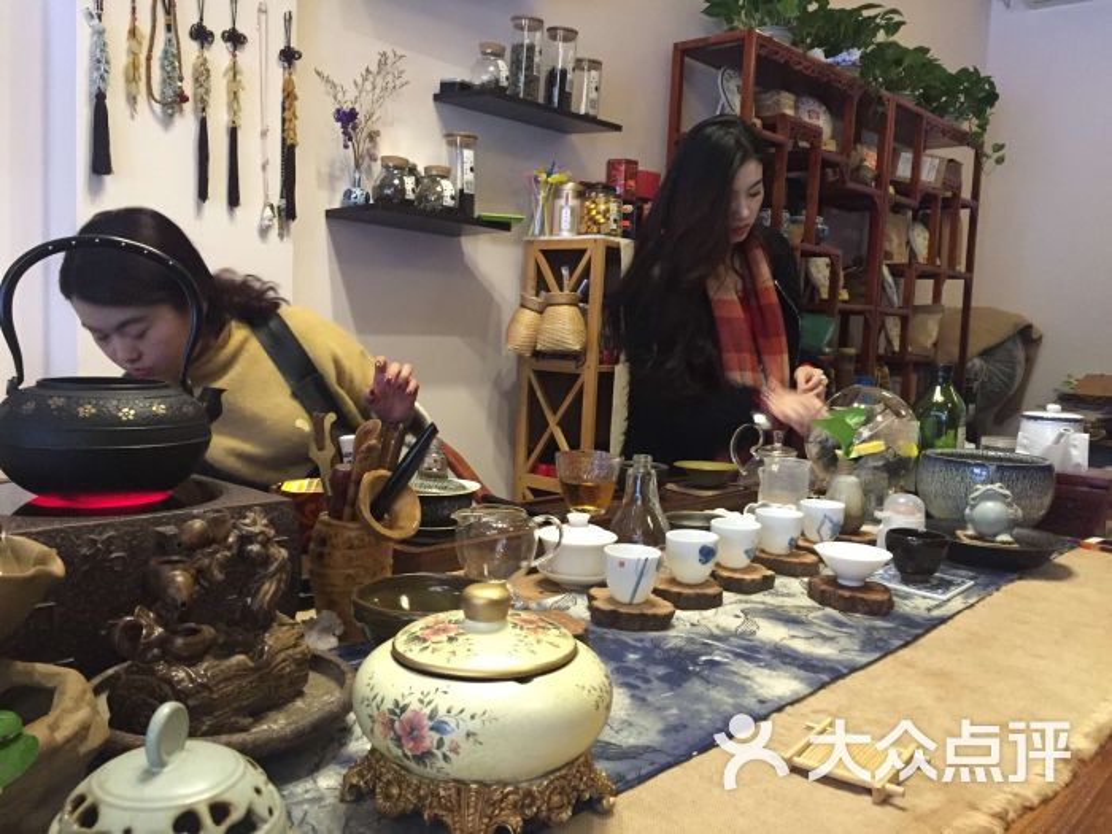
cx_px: 556
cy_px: 417
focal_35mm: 29
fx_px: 932
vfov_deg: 48.2
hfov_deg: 61.7
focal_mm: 4.15
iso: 320
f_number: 2.2
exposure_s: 1/17
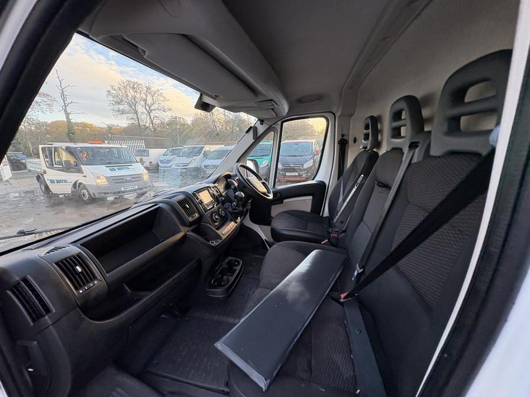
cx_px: 265
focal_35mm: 14
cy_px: 198
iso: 200
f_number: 2.2
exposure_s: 1/99
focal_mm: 2.22
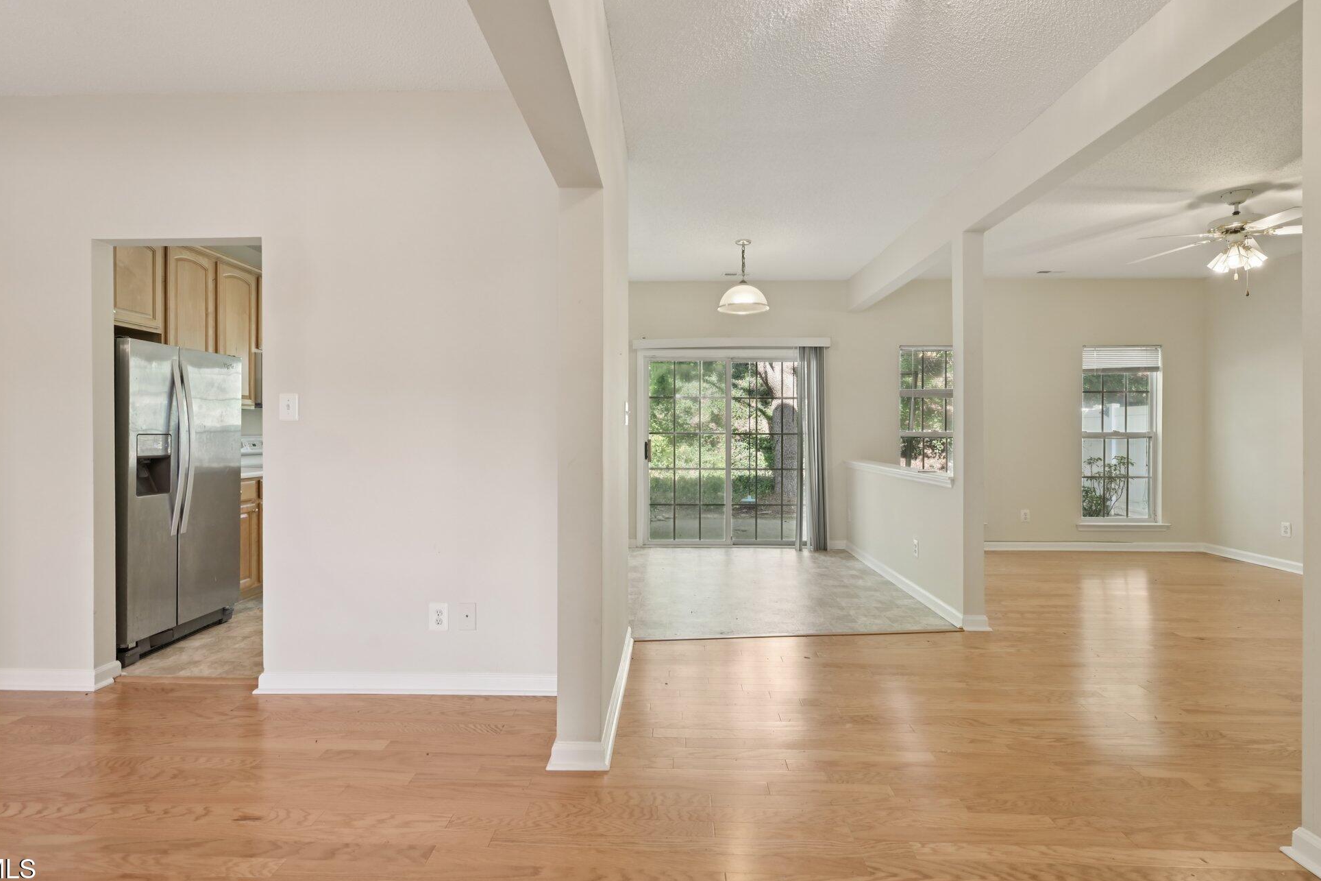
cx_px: 665
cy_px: 444
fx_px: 624
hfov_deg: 93.3
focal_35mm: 17
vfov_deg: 70.4
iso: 200
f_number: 8
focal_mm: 16
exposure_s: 1/40
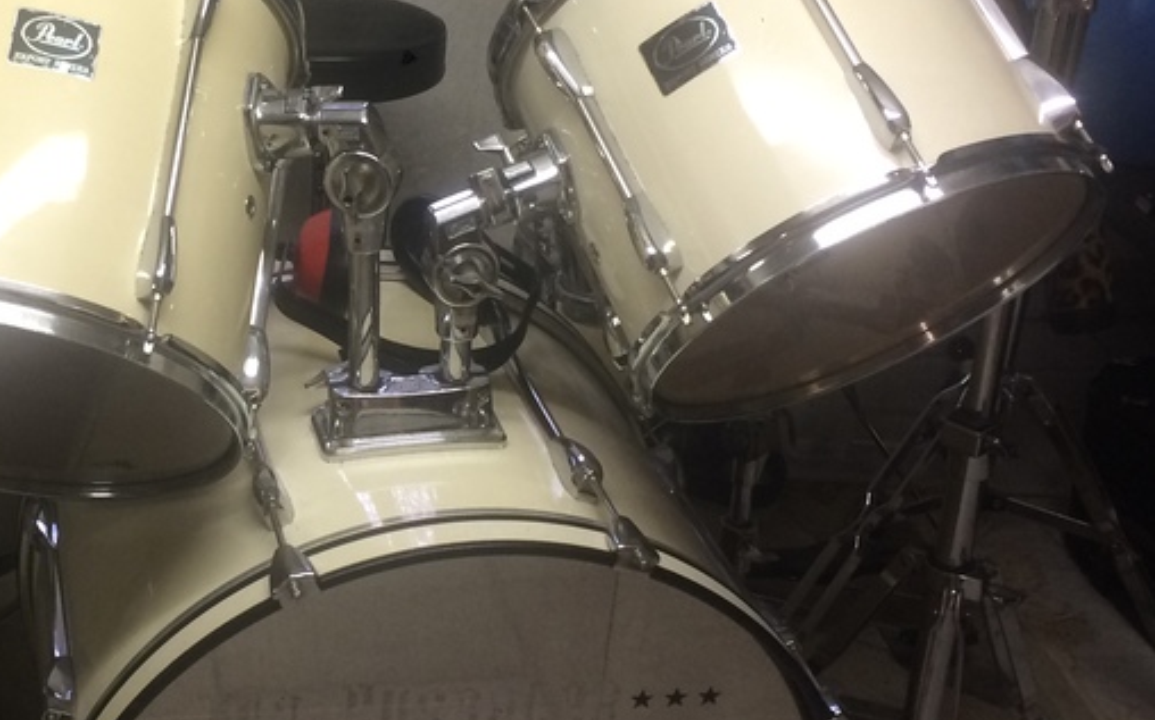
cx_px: 202
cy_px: 282
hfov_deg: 32.0
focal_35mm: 62
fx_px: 1951
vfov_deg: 20.9
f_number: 2.2
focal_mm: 4.15
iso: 125
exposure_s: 1/33
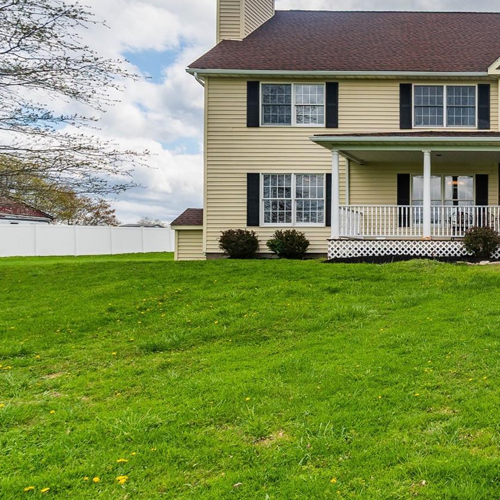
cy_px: 172
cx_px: 561
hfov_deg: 39.7
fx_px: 539
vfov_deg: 49.0
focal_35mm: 33
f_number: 9
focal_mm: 11
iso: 100
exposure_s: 1/400
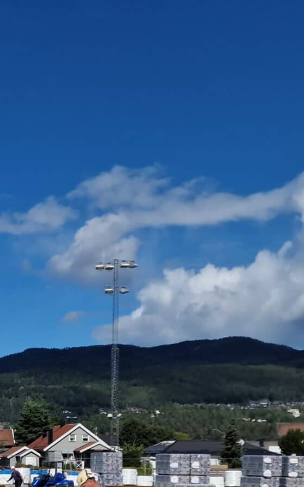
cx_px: -110
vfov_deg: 28.3
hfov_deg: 17.3
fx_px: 929
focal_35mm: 70
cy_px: 432
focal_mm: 6.4
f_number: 1.8
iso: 50
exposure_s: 1/3368
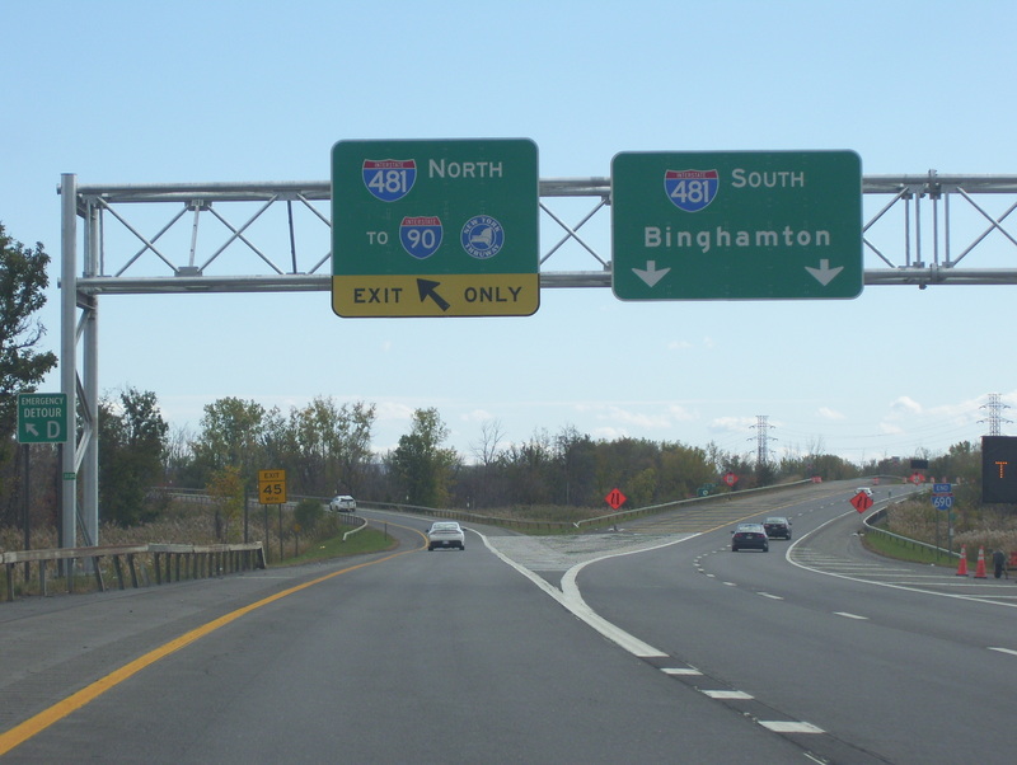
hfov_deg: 18.2
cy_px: 382
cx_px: 508
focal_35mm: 108
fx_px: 3177
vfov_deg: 13.7
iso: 80
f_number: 4.6
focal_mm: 18
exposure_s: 1/500
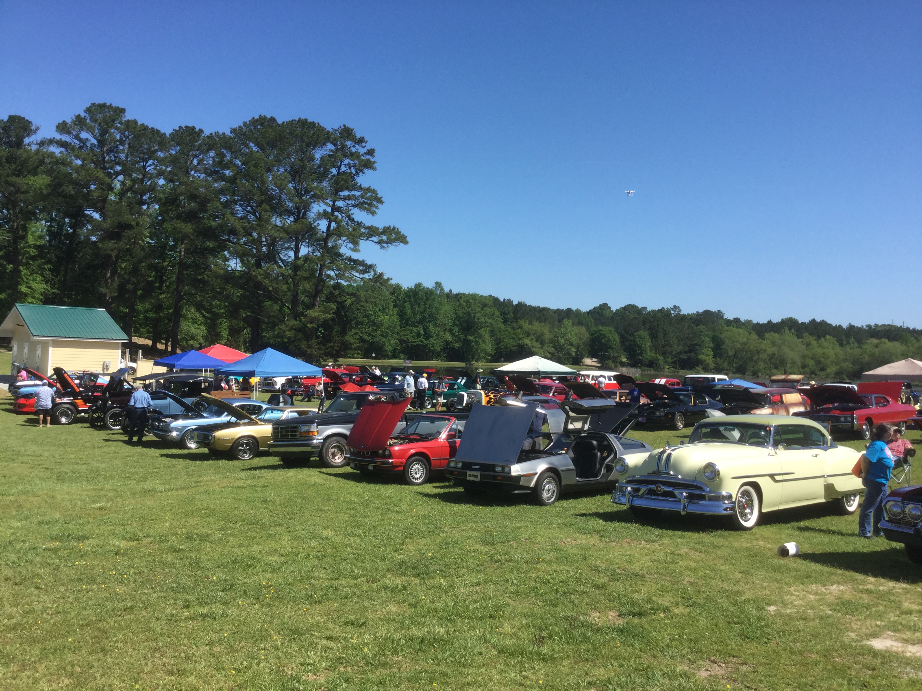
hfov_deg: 58.4
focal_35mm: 31
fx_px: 826
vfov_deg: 45.4
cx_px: 461
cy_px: 346
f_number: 2.4
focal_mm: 3.3
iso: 25
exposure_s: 1/1116
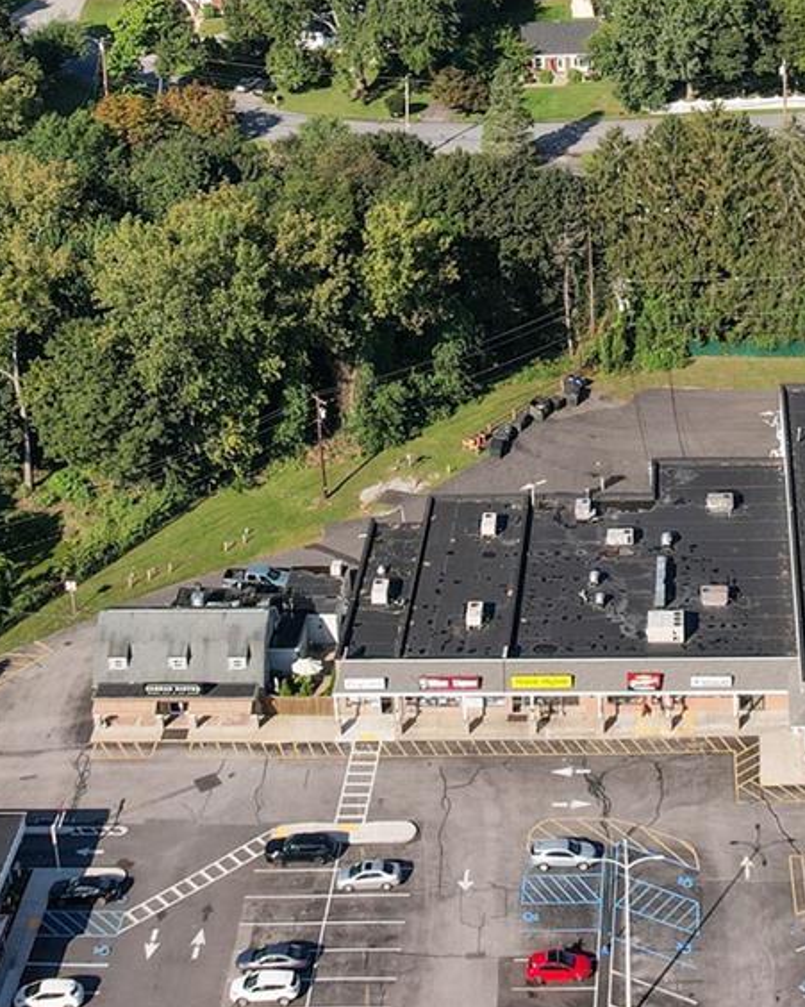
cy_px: 174
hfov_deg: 20.1
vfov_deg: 24.9
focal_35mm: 75
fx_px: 2234
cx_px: 676
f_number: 2.8
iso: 130
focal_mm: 8.38
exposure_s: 1/500
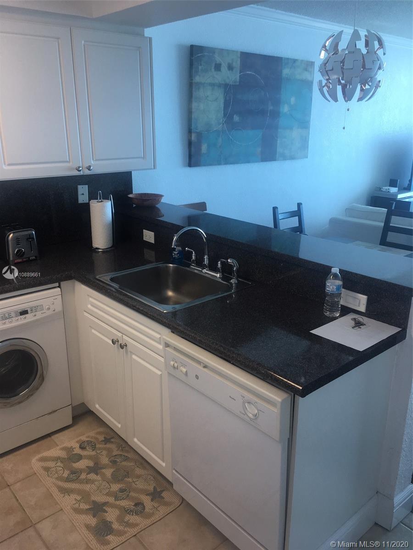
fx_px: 461
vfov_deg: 61.7
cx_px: 206
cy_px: 275
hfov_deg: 48.2
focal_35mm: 29
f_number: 2.2
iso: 32
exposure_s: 1/60
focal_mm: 4.15
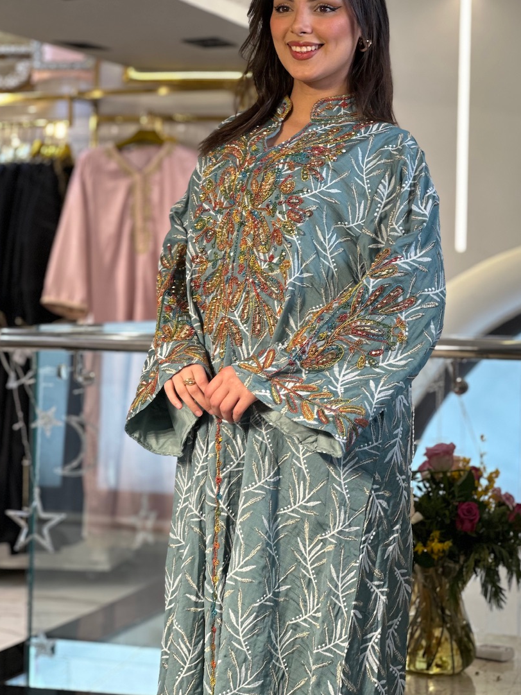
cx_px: 299
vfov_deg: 21.5
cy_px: 287
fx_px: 1827
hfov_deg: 16.2
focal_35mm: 91
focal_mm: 9
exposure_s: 1/100
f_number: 2.8
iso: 64
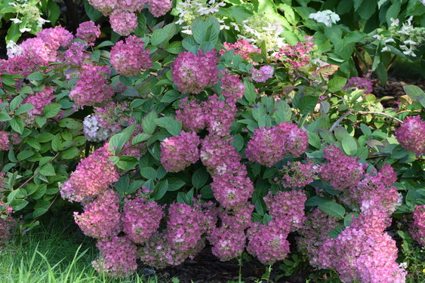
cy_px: 128
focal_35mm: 177
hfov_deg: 11.6
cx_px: 178
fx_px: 2085
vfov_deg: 7.8
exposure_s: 1/125
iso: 400
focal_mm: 85
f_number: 7.1
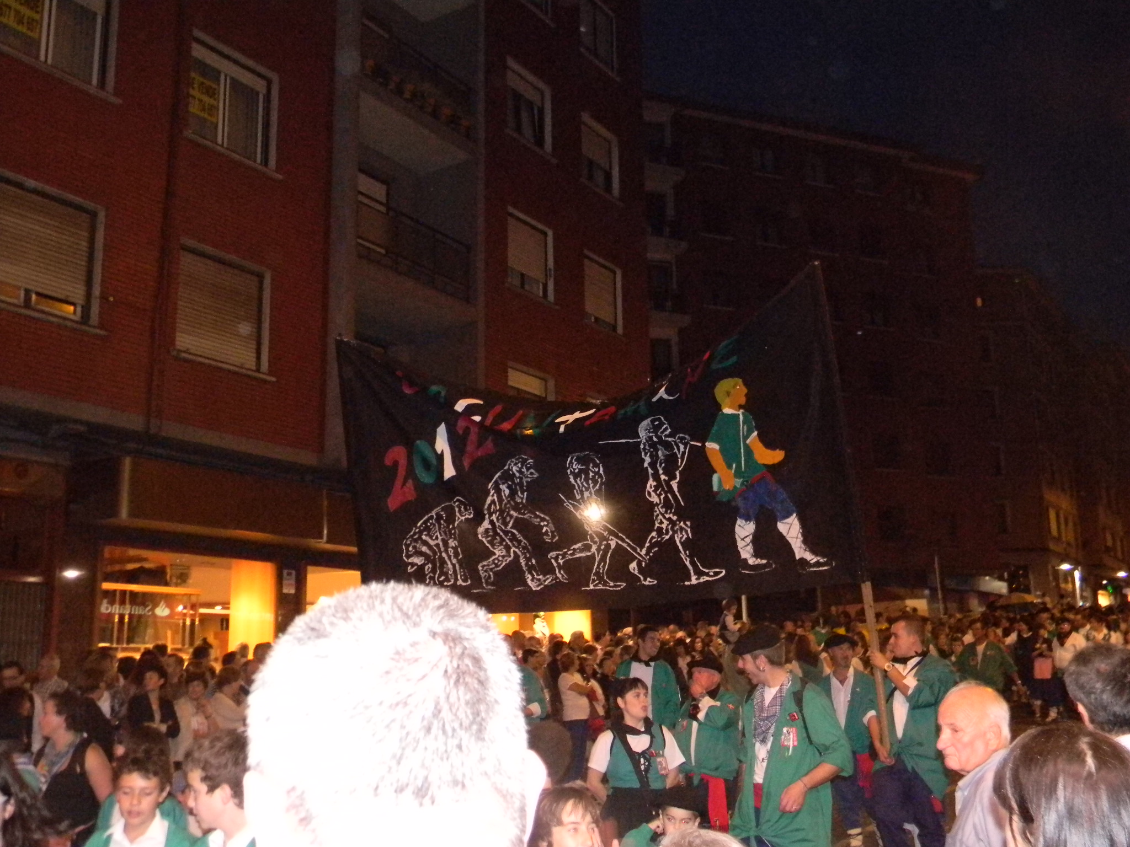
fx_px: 1175
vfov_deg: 39.7
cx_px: 565
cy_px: 424
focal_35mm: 36
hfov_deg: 51.4
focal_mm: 6.4
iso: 771
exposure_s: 1/30
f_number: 3.7
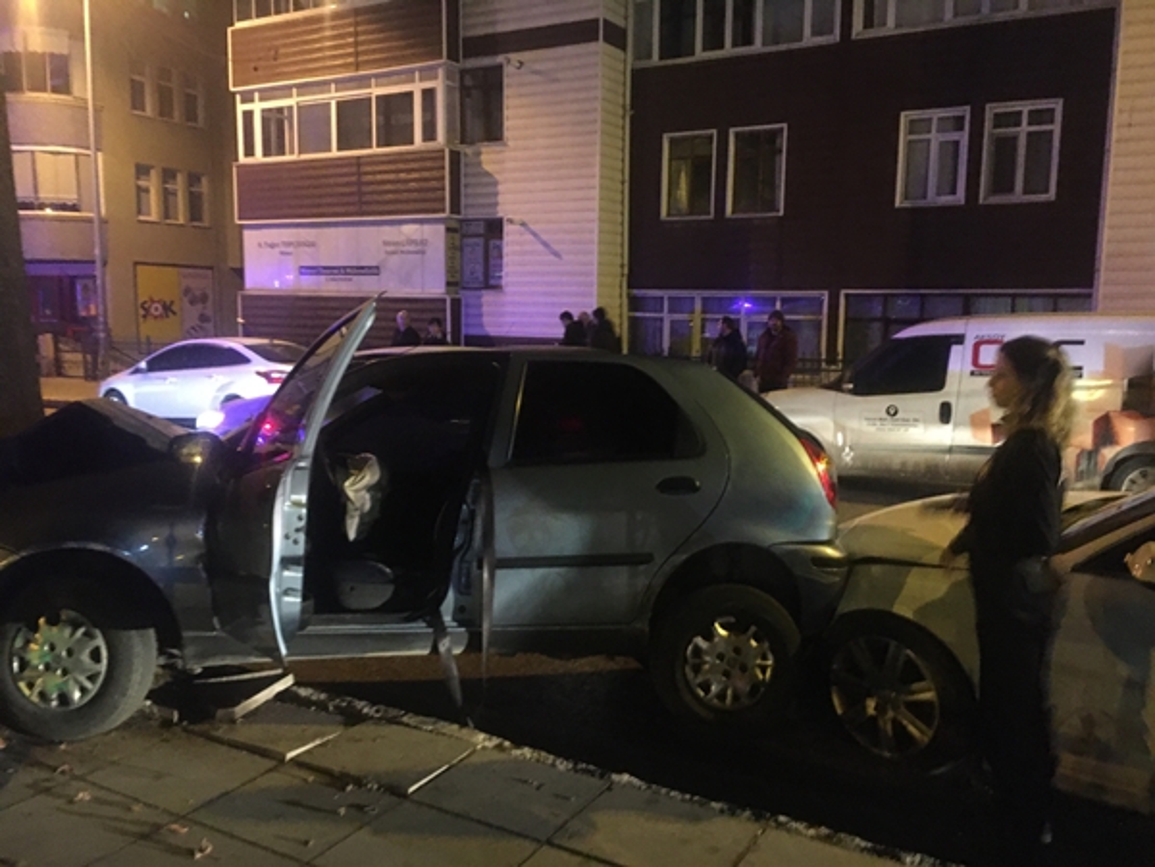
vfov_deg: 48.2
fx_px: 968
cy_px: 434
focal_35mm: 29
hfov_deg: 61.7
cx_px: 578
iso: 500
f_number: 2.2
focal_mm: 4.15
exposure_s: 1/17
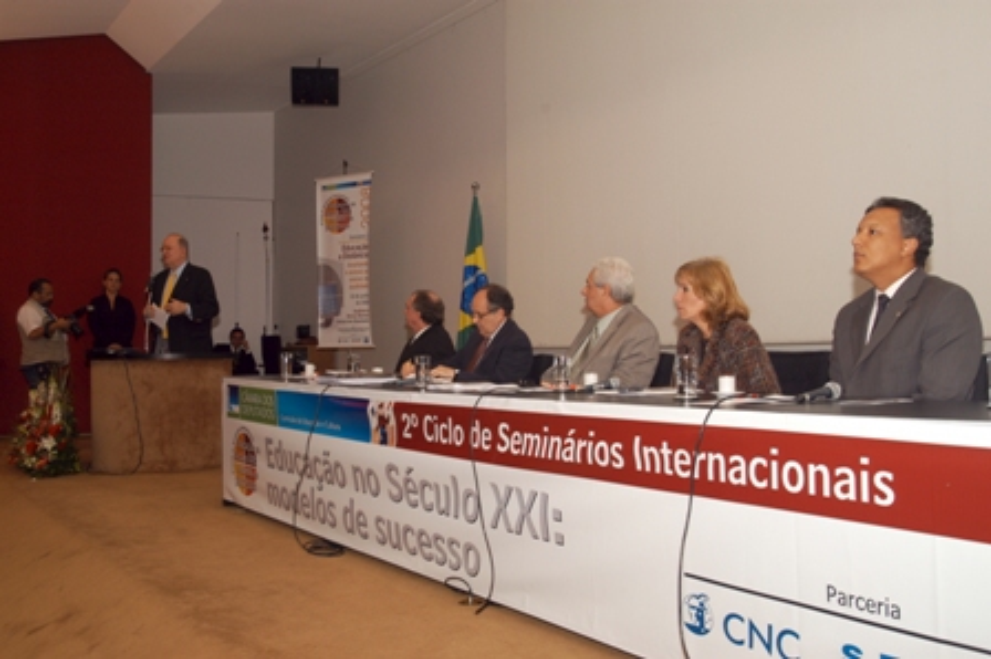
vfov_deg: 41.7
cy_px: 330
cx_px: 496
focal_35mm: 32
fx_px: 866
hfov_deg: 59.5
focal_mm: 21
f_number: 5
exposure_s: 1/60
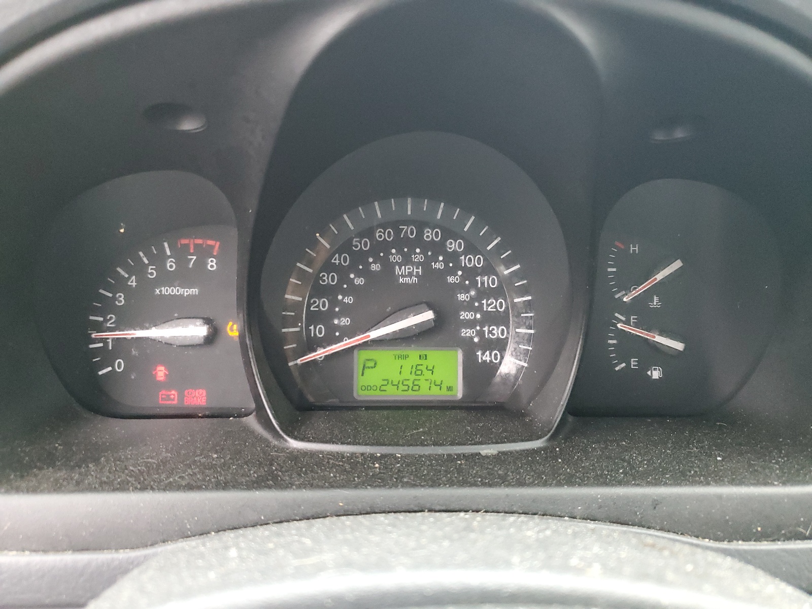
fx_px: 610
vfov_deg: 53.1
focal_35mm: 26
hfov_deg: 67.3
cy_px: 304
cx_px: 406
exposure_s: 1/60.2
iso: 396
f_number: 1.5
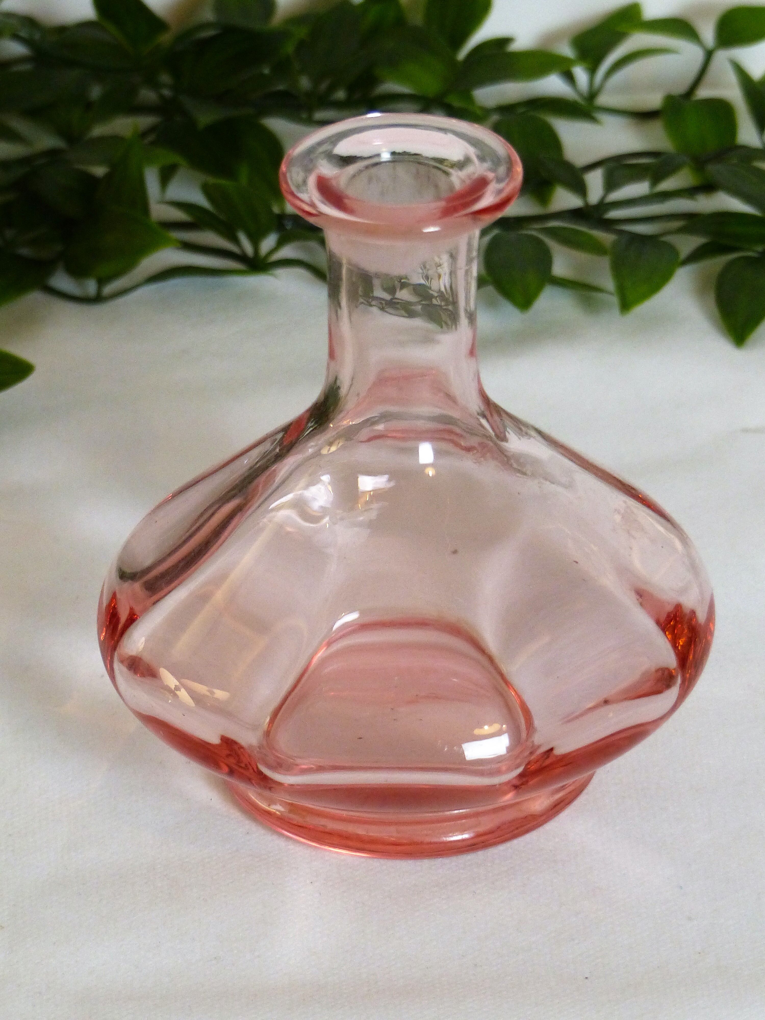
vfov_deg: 7.4
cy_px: 510
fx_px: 7926
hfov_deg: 5.5
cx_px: 382
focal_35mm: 269
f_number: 2.8
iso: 400
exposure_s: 1/80
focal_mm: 44
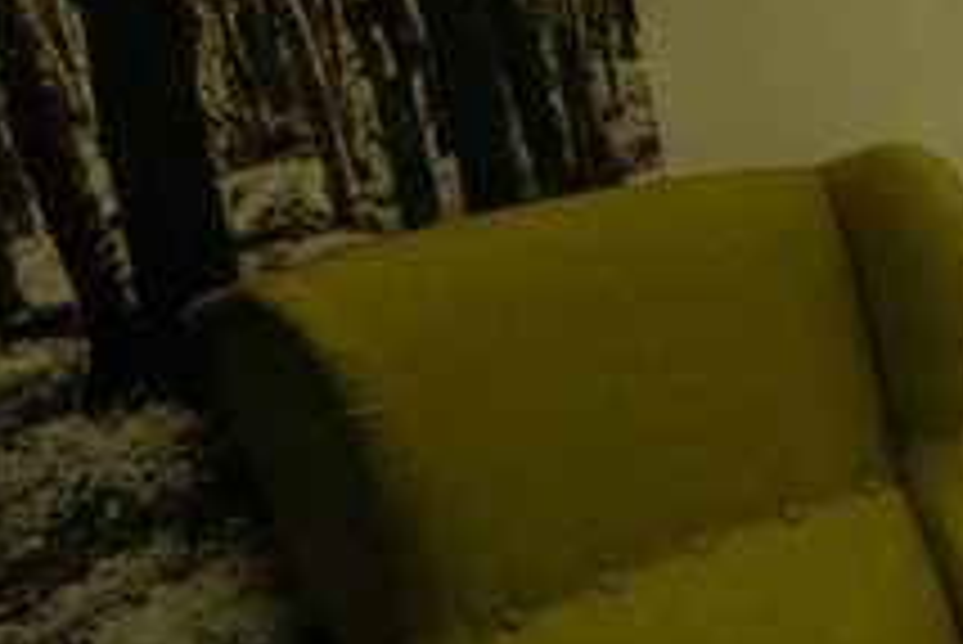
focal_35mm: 76
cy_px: 387
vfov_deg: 18.0
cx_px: 1656
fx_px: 2034
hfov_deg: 20.3
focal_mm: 14
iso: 640
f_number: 4.8
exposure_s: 1/60
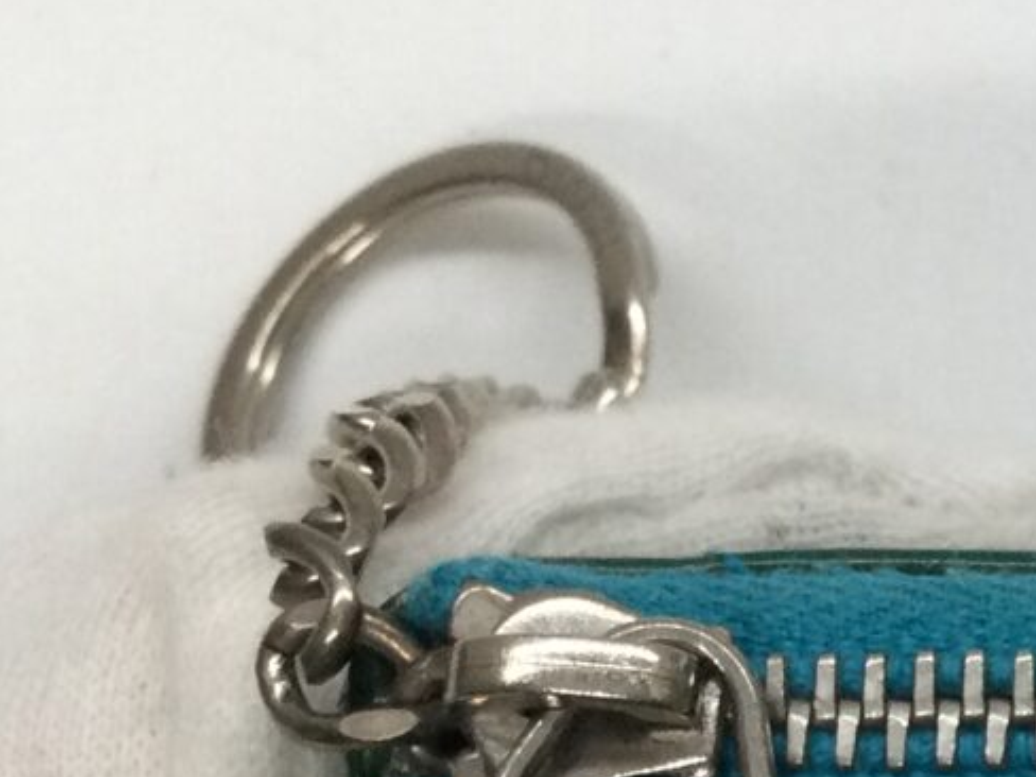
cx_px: 1626
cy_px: 703
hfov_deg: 14.1
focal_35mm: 130
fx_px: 3891
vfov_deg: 11.3
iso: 32
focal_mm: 3.3
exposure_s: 1/30
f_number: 2.4
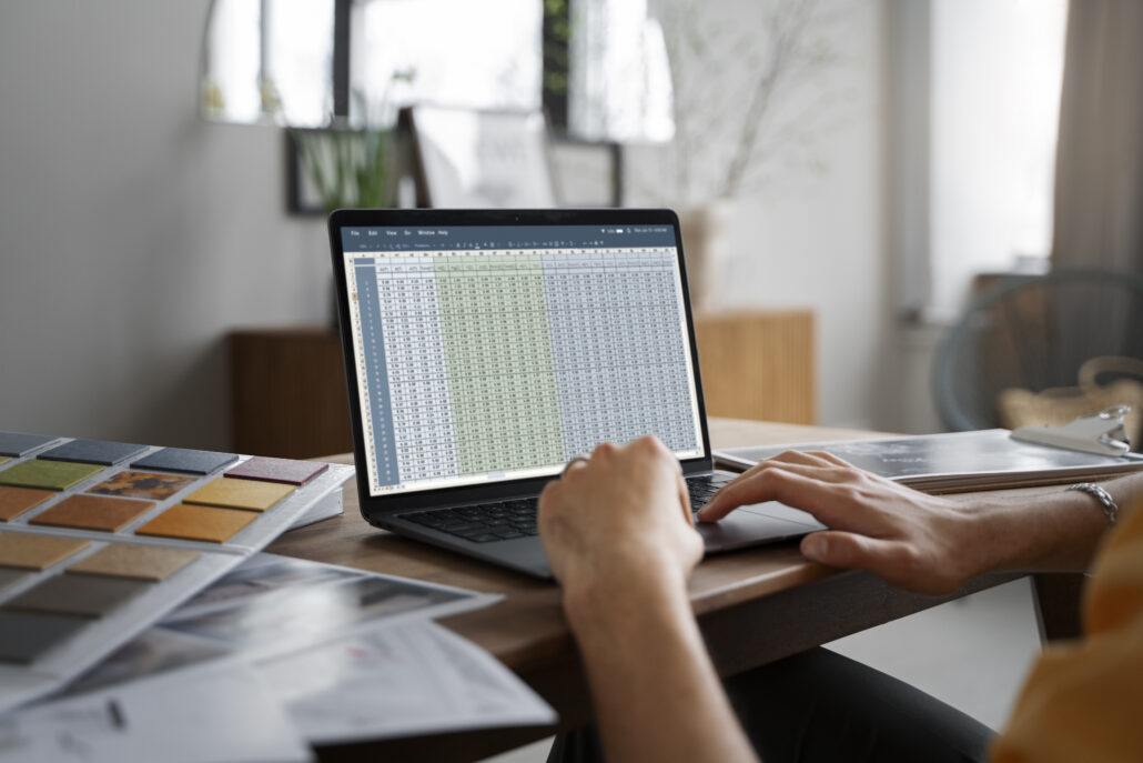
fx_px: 1556
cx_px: 572
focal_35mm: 49
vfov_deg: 27.5
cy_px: 382
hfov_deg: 40.3
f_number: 2.8
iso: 800
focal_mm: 49
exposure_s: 1/250
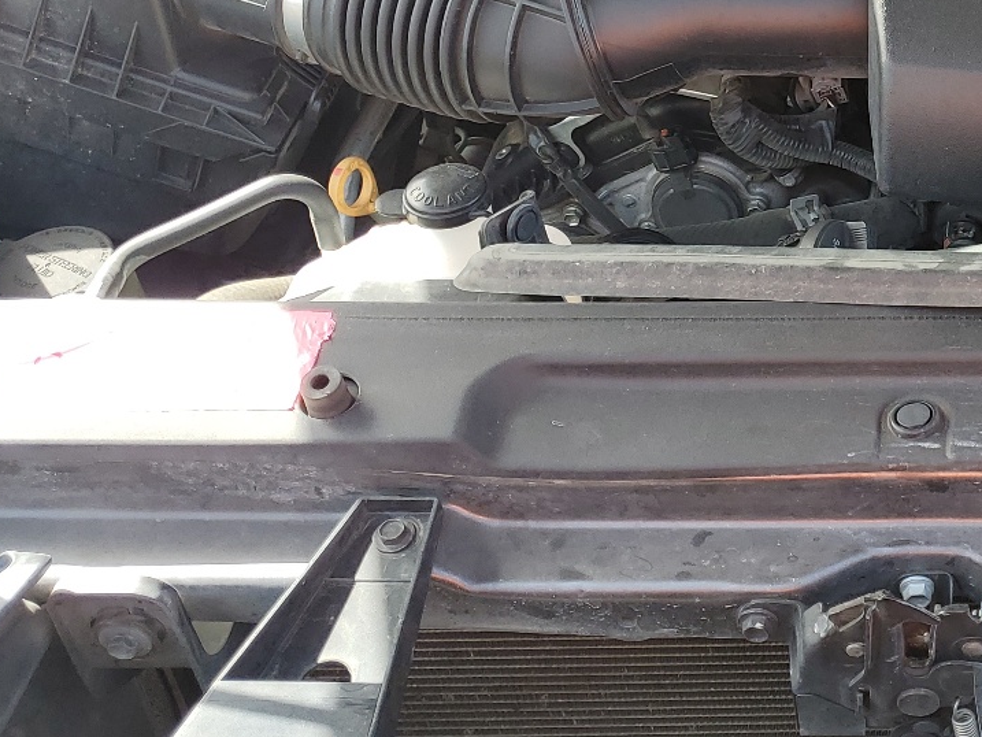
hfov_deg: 30.9
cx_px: 968
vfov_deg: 24.7
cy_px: 112
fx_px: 1646
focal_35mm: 58
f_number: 1.5
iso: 50
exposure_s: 1/385
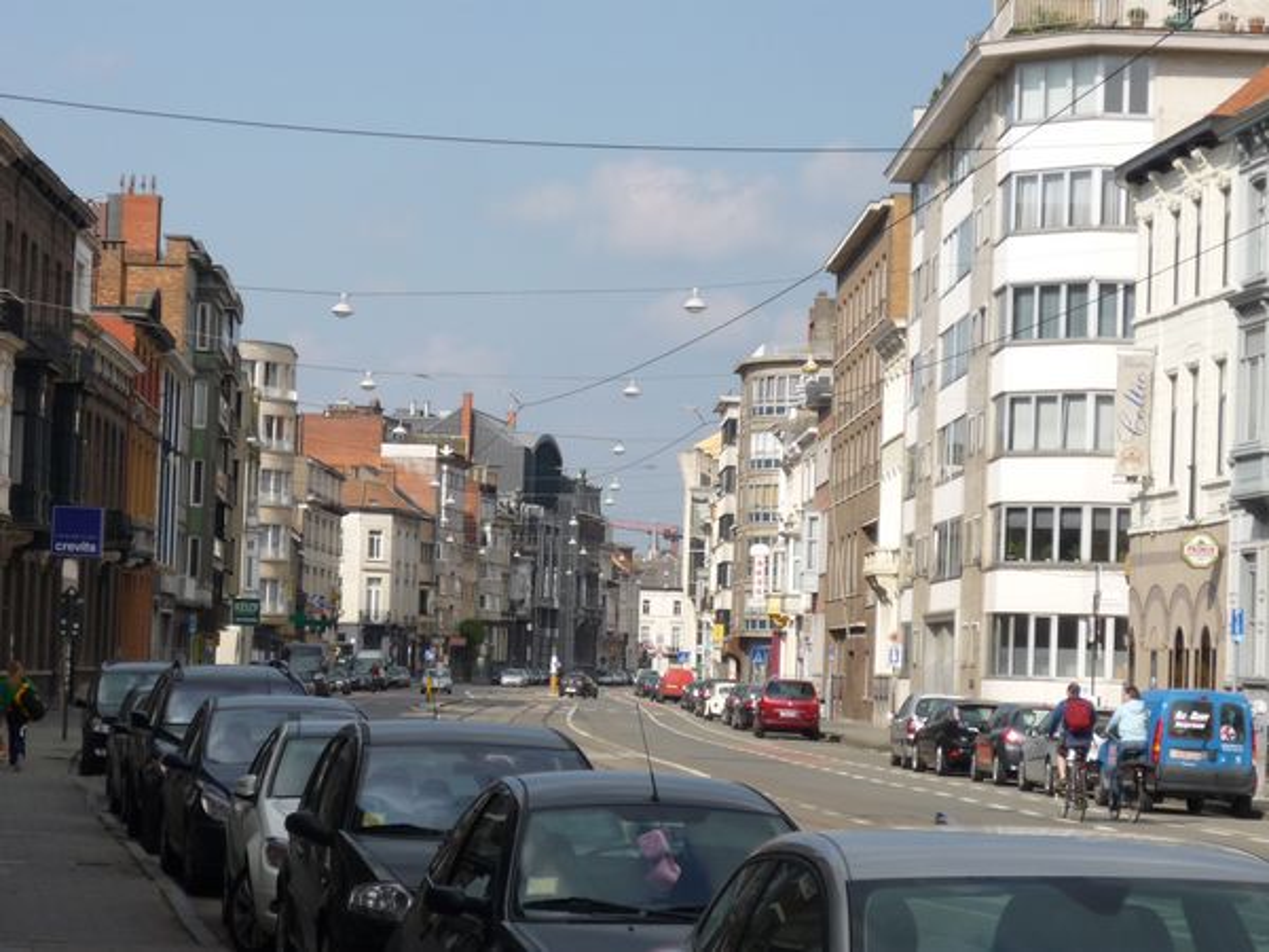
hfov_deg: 18.2
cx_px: 634
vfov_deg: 13.7
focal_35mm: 108
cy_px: 476
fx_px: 3959
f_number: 5.7
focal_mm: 17.5
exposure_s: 1/500
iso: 100
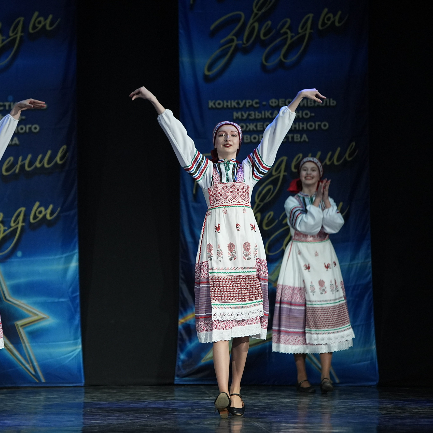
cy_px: 217
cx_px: 115
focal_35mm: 211
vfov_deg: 8.3
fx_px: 2986
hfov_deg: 8.3
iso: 2500
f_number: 2.8
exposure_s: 1/500
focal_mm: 165
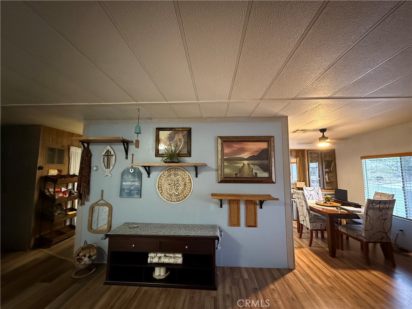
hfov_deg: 102.1
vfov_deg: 85.7
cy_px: 154
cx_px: 206
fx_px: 167
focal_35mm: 14
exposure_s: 1/30
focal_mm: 2.22
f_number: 2.2
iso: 1250
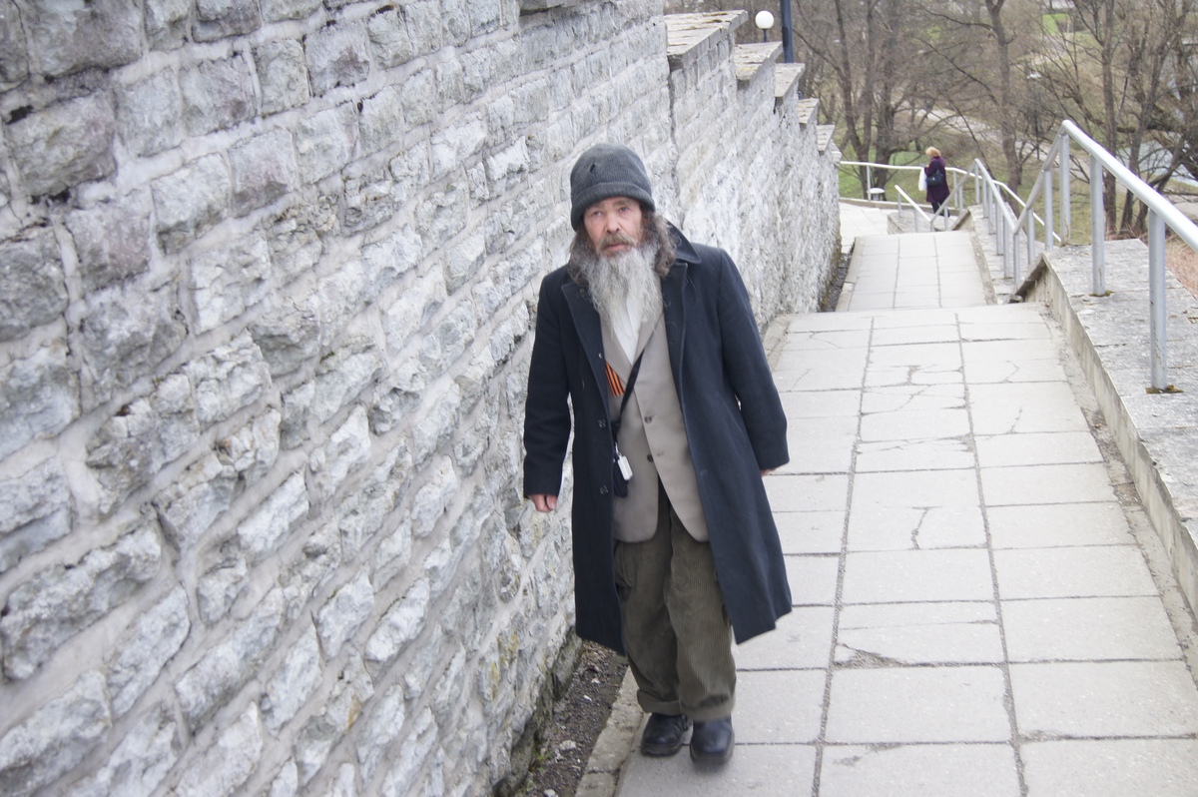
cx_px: 599
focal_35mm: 45
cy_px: 398
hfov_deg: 43.6
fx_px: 1496
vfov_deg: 29.8
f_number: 4.5
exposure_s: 1/160
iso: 100
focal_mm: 30
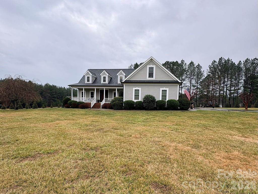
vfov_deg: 85.7
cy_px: 97
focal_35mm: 14
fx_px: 104
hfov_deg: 102.1
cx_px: 129
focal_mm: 2.22
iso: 40
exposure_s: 1/544
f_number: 2.2
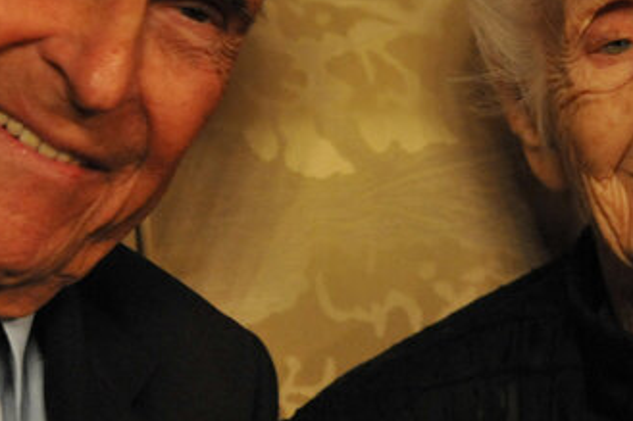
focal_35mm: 191
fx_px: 3357
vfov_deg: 7.2
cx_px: 433
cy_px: 69
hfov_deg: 10.8
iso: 3200
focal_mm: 58
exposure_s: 1/60
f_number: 3.2
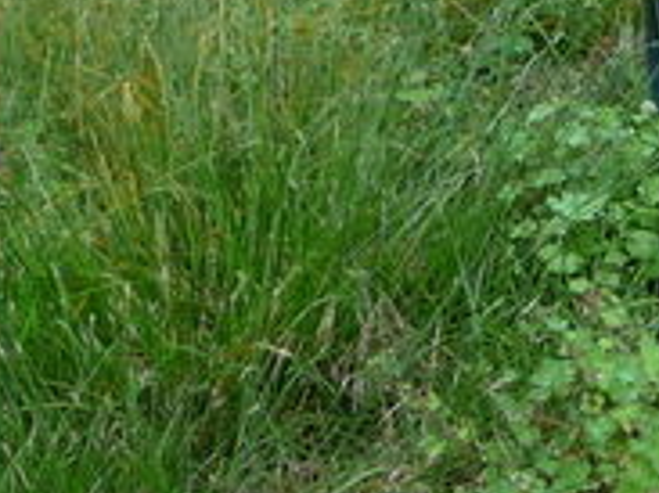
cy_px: 838
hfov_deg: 12.0
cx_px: 501
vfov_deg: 8.7
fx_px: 3120
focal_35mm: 164
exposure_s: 1/80
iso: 100
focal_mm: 5.2
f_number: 3.3
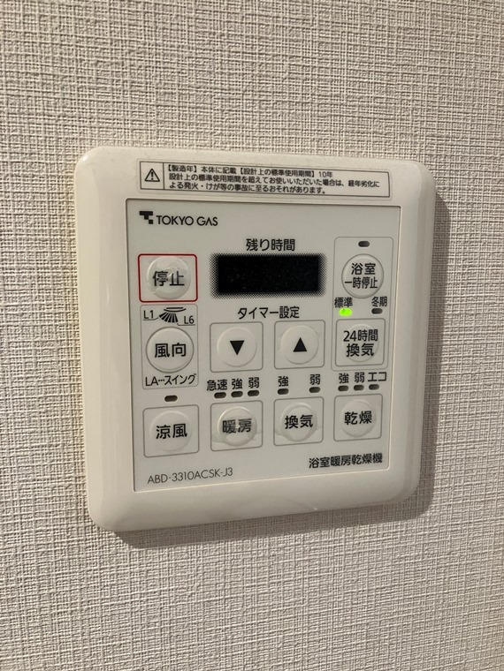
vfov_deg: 63.4
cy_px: 336
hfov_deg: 49.7
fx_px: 544
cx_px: 252
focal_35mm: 28
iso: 250
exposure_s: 1/50
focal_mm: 3.99
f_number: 1.8
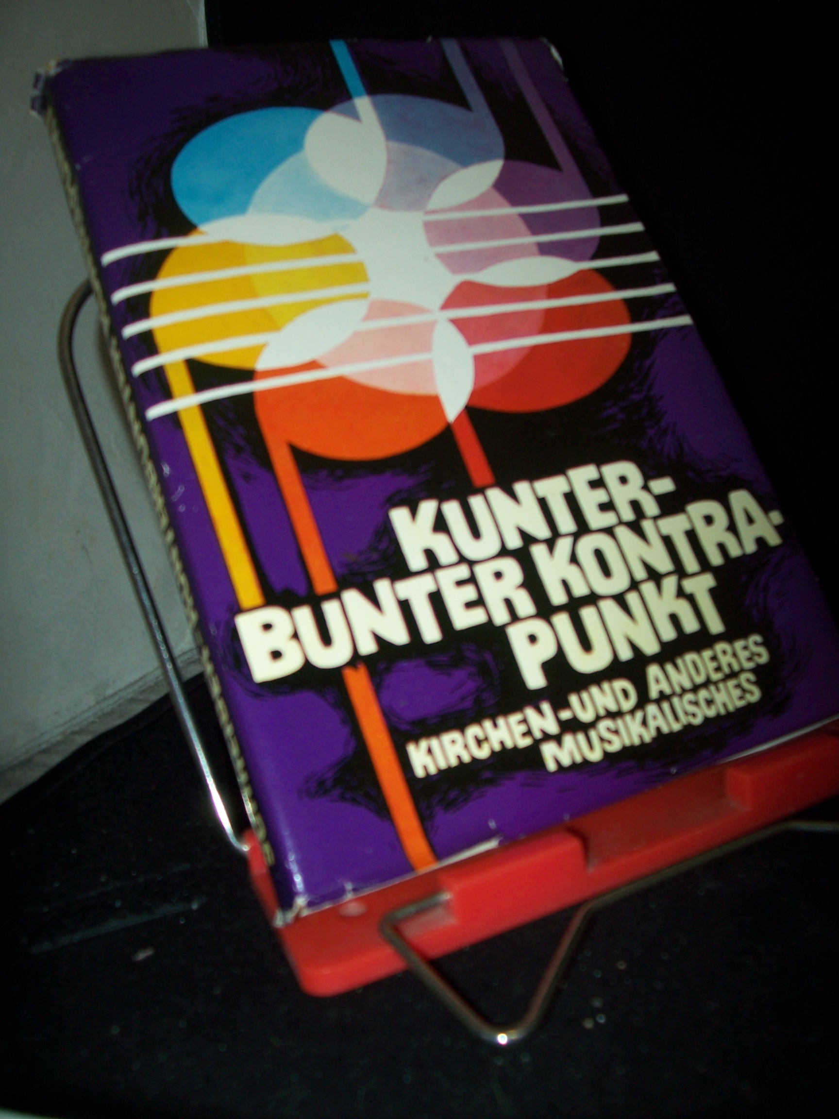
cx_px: 420
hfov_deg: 41.8
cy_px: 560
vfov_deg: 54.0
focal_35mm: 34
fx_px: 1099
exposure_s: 1/60
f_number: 2.7
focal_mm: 5.6
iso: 80
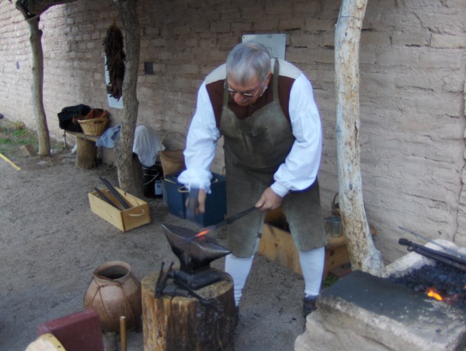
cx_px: 233
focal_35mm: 35
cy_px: 176
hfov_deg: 52.6
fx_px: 472
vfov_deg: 40.8
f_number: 2.8
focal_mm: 7.5
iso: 128
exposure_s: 1/141
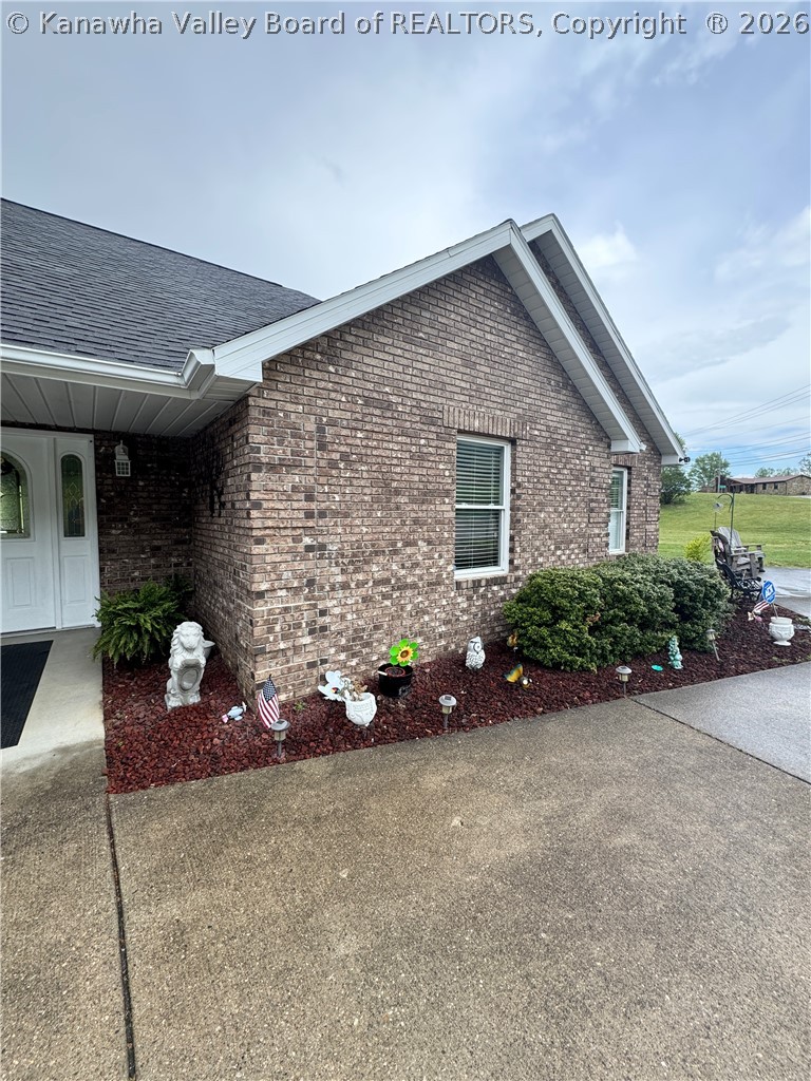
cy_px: 540
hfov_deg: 85.7
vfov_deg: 102.1
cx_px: 406
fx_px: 437
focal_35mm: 14
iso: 40
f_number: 2.2
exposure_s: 1/313
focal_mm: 2.22
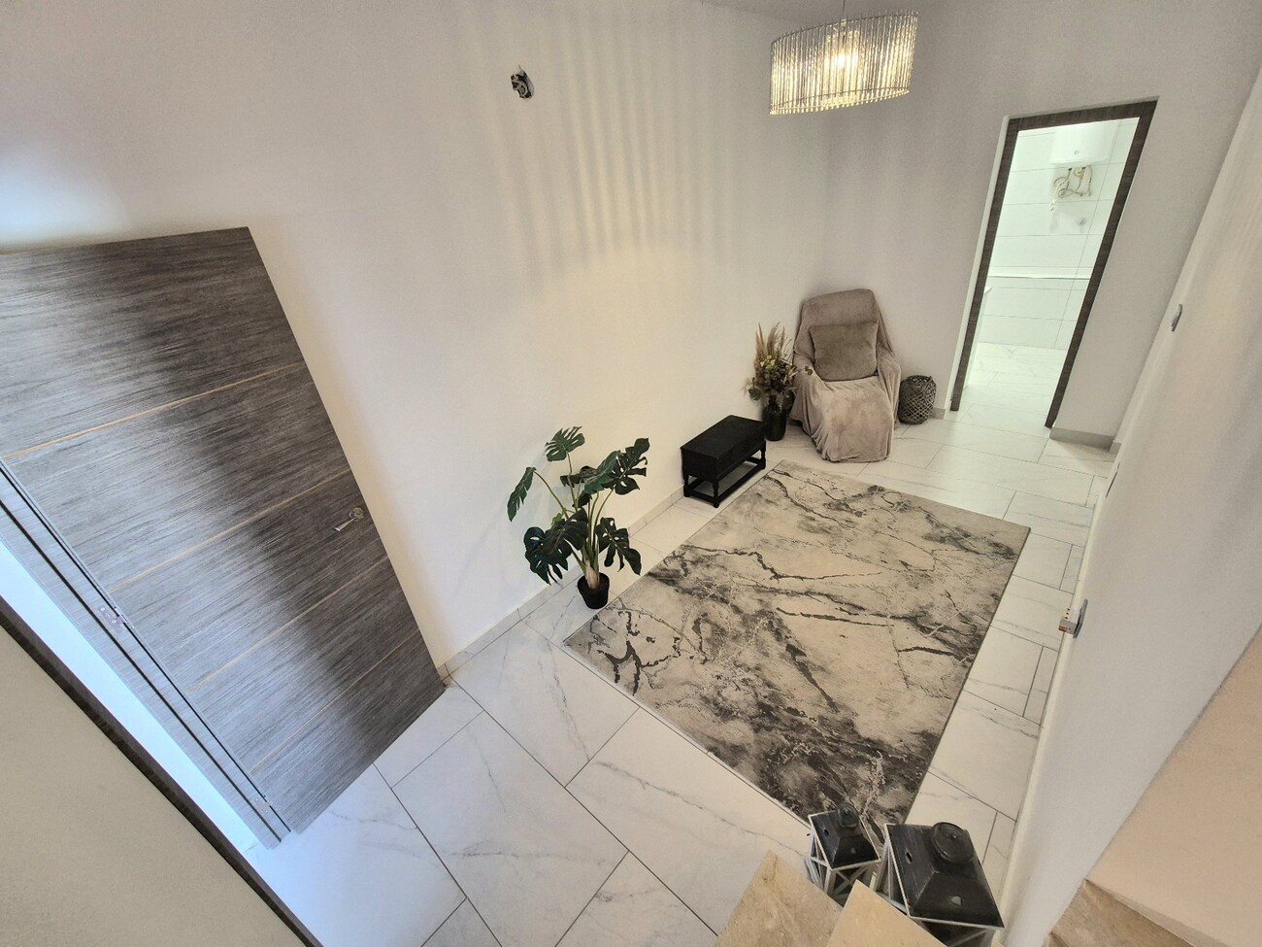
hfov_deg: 106.2
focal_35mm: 13
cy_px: 474
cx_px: 631
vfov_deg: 89.9
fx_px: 474
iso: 160
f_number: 2.2
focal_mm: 2.2
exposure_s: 1/50
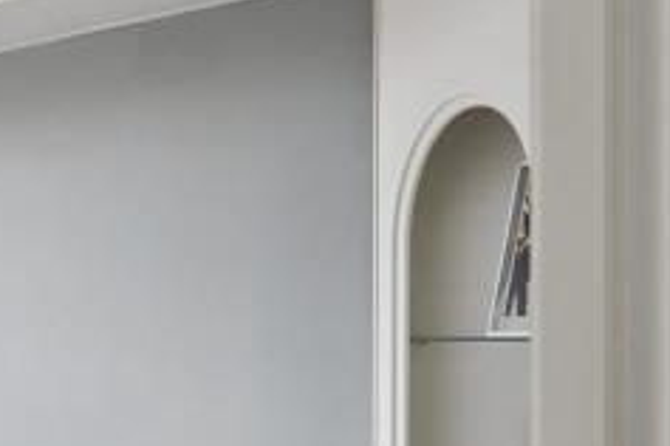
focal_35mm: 69
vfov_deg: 19.5
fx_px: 1284
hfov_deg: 20.8
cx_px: -517
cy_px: 366
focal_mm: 16
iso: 320
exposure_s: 1/15
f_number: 5.6
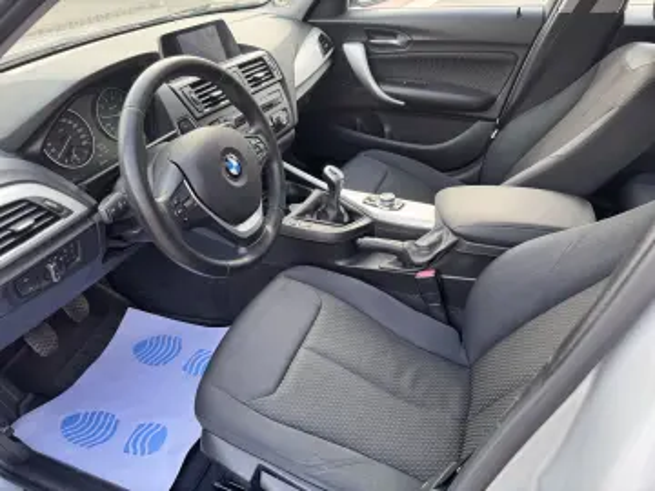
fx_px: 454
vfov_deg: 56.8
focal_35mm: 24
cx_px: 328
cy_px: 246
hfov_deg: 71.6
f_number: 1.78
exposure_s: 1/121
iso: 64
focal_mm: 6.76
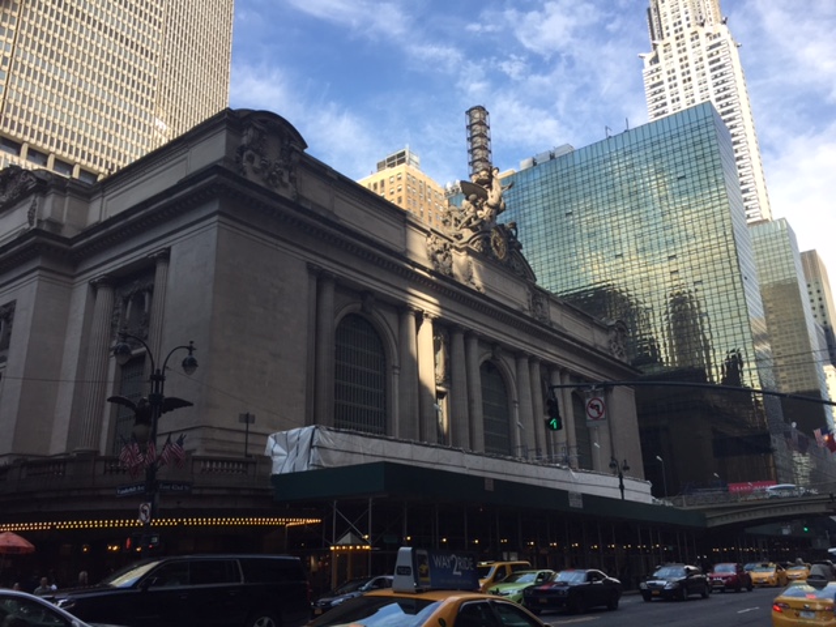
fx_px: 700
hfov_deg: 61.7
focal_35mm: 29
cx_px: 418
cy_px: 314
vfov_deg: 48.2
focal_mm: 4.15
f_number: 2.2
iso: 32
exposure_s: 1/860
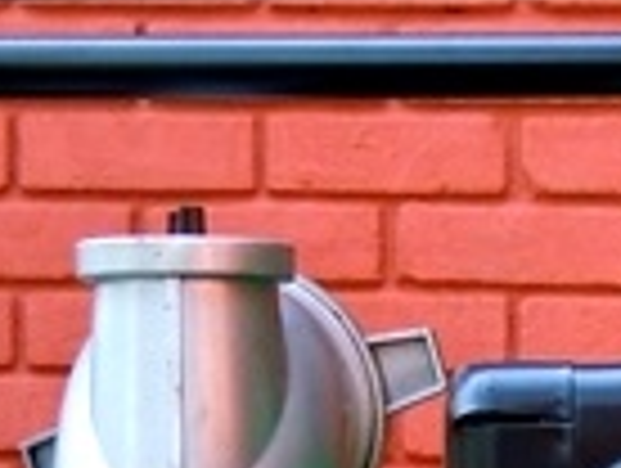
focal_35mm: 144
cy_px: 880
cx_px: 520
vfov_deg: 9.7
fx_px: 2588
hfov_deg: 13.6
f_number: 3.5
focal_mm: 5.4
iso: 100
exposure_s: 1/100
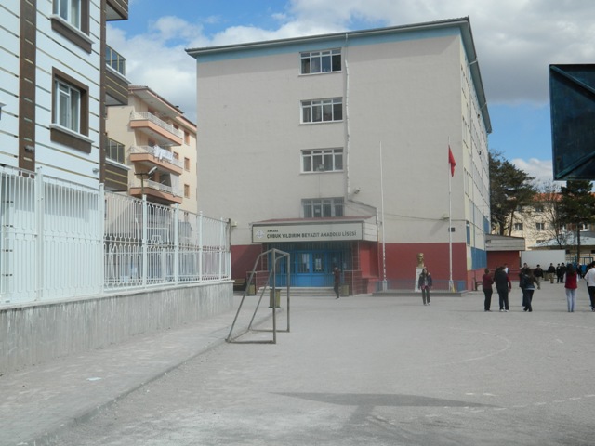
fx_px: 705
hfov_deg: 45.8
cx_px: 298
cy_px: 223
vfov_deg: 35.1
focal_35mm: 41
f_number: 3.5
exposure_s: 1/1000
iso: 80
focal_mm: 7.3
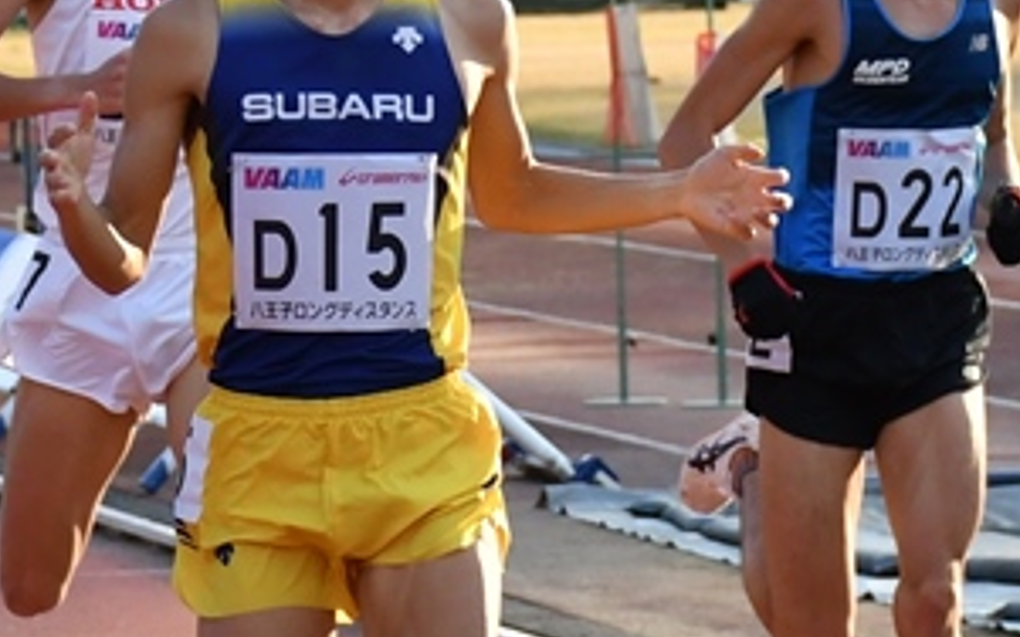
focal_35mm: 252
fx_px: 7004
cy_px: 418
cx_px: 359
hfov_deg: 8.3
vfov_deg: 5.2
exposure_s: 1/1000
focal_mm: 62
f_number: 5
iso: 500
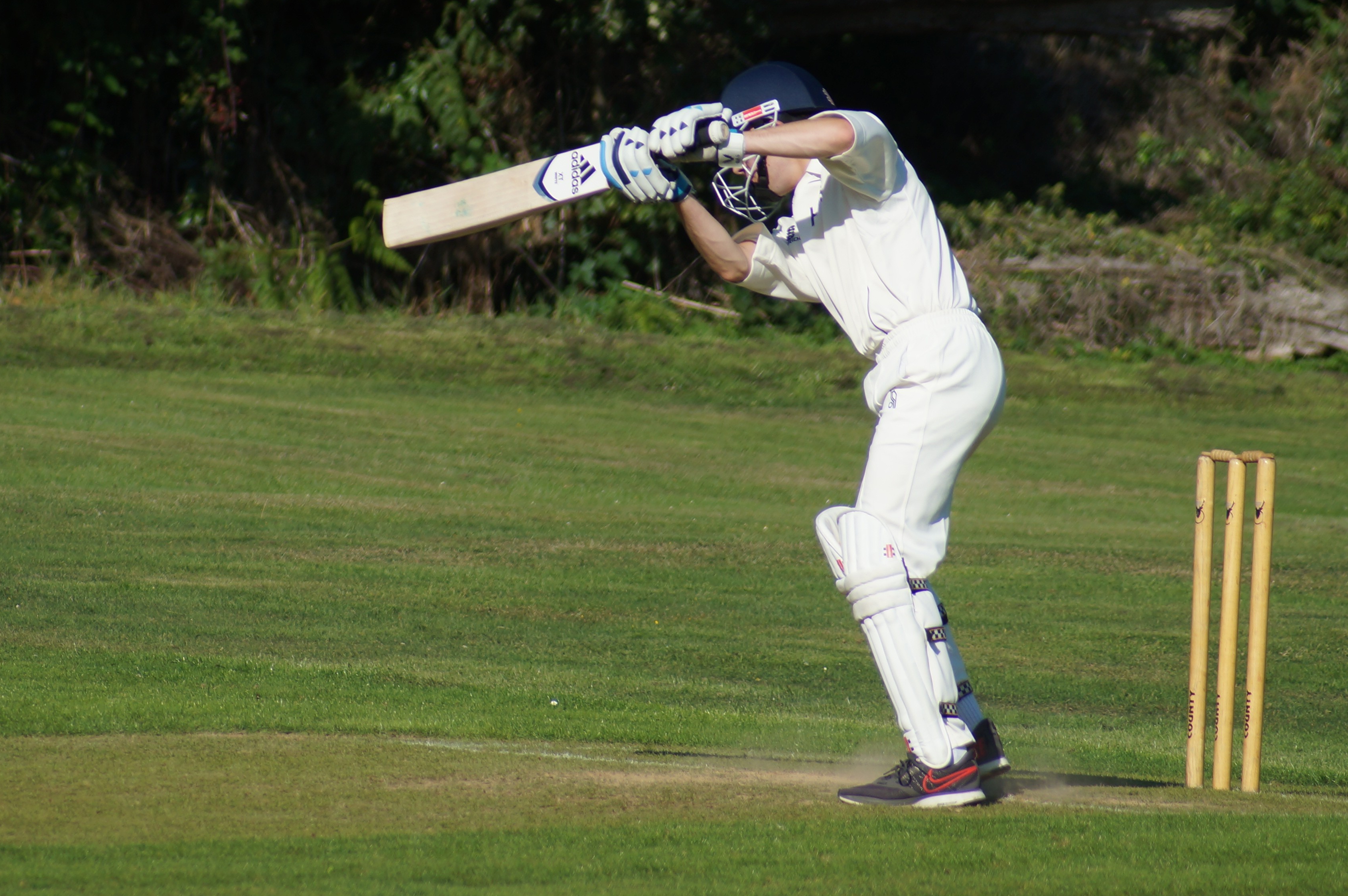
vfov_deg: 2.5
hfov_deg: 3.8
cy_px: 324
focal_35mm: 545
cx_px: 646
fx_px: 20385
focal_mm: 250
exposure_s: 1/500
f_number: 6.3
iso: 100
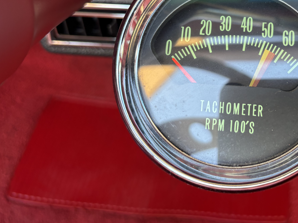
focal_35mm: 42
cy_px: 48
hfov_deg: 43.0
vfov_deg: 33.5
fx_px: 362
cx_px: 232
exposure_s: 1/117
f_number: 1.6
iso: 125
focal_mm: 5.96
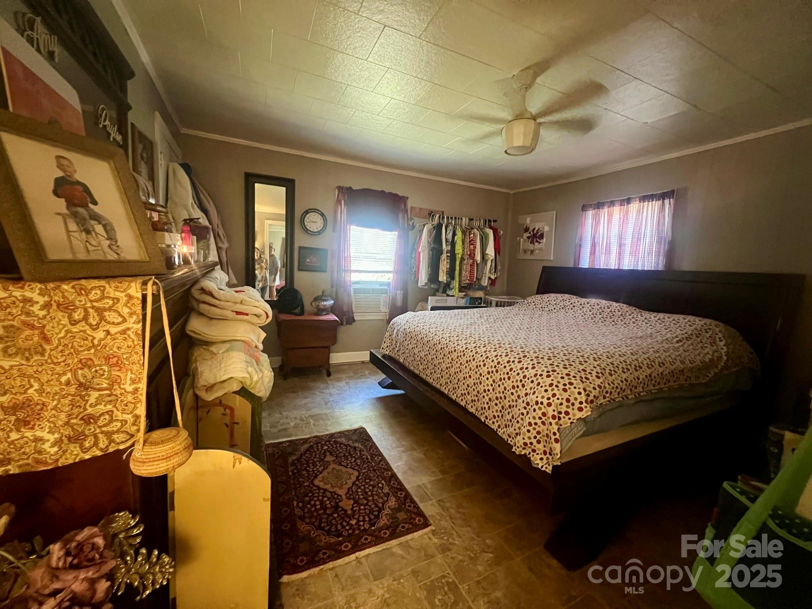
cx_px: 406
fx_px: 305
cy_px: 304
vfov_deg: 89.9
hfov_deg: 106.2
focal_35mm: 13
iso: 1000
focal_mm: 1.57
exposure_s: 1/40
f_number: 1.8
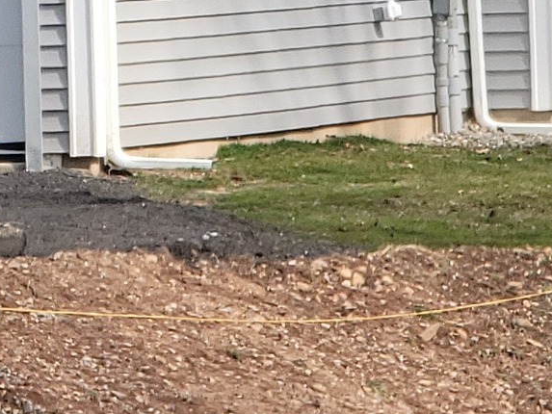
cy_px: -486
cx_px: -179
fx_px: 10511
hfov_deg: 3.0
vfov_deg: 2.2
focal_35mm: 659
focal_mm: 14.2
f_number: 3
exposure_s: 1/468
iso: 25
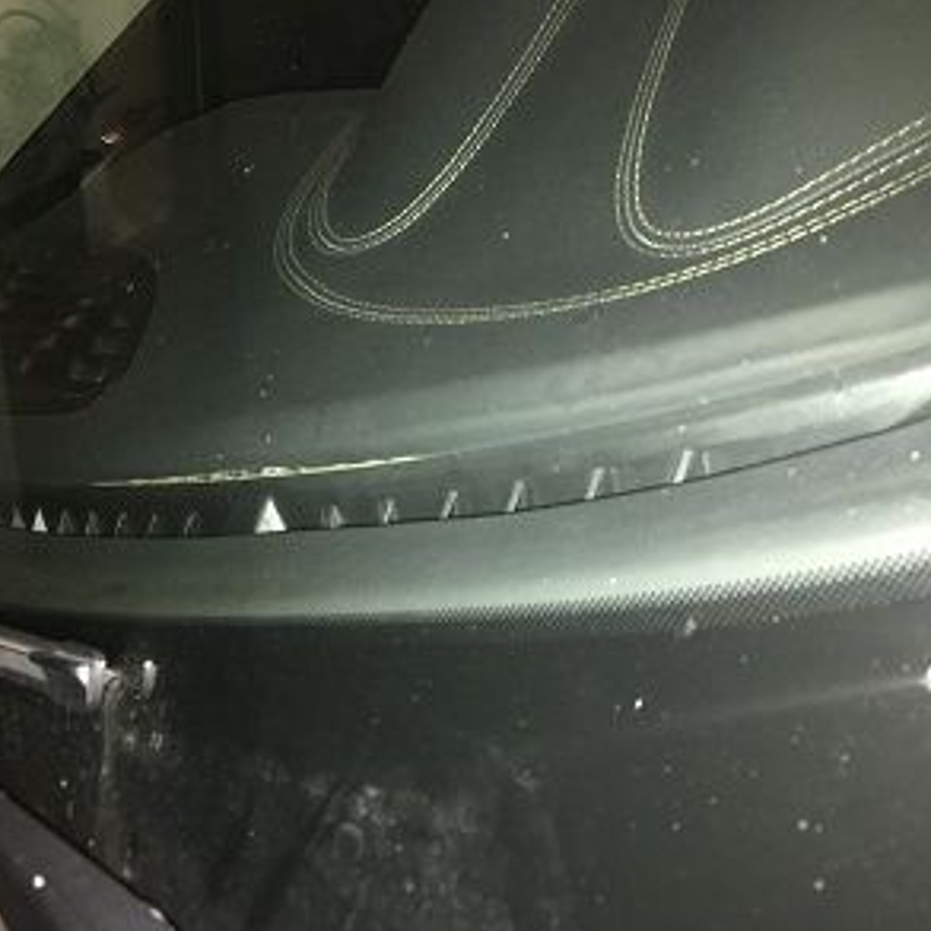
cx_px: 458
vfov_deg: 47.2
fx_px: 1065
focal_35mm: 35
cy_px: 470
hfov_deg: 47.2
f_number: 2.2
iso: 200
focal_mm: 4.15
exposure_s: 1/17
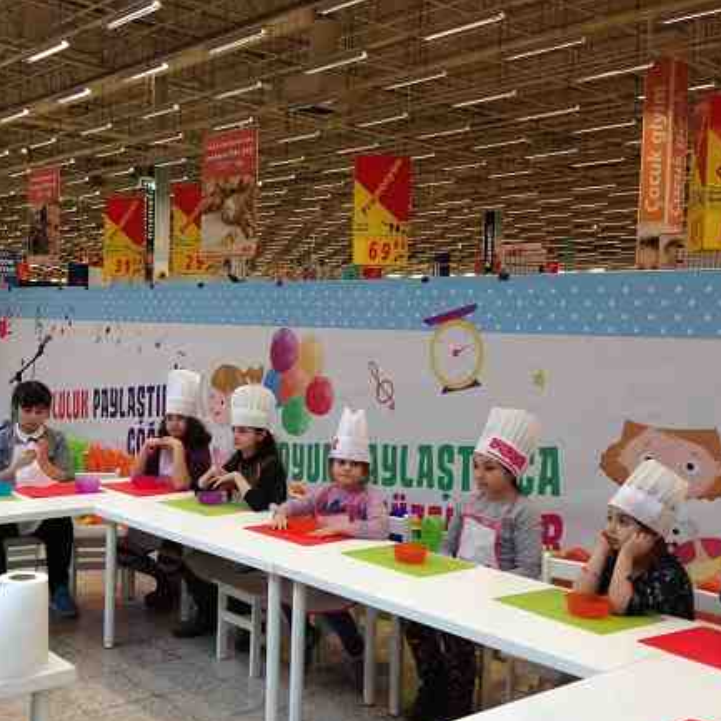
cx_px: 219
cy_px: 378
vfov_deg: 38.3
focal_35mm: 44
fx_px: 1037
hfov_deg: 37.8
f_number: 2.4
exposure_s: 1/40
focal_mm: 4.12
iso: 50
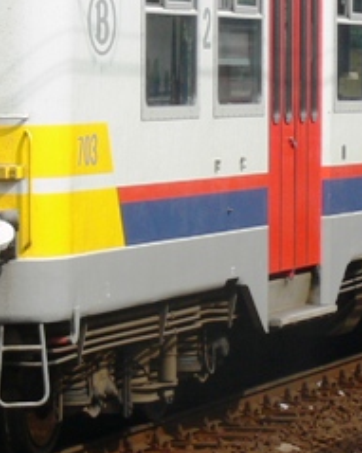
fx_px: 3926
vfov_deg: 6.6
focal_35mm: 293
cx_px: 301
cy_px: 23
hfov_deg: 5.3
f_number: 5.6
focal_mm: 14.8
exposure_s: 1/200
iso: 80
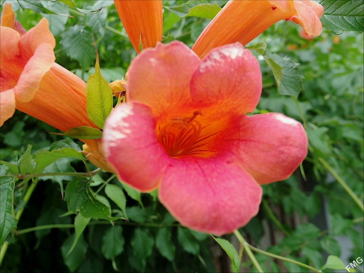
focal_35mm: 28
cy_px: 136
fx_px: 294
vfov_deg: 49.7
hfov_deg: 63.4
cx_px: 182
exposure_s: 1/250
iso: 200
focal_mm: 6
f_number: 3.2
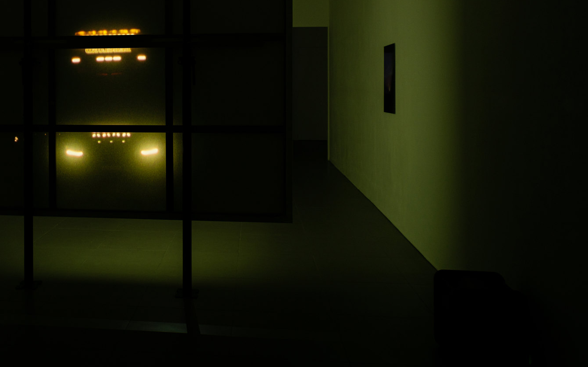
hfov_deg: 53.6
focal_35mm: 35
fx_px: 561
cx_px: 172
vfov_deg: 35.5
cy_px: 93
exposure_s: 4
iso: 100
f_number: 8
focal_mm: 24
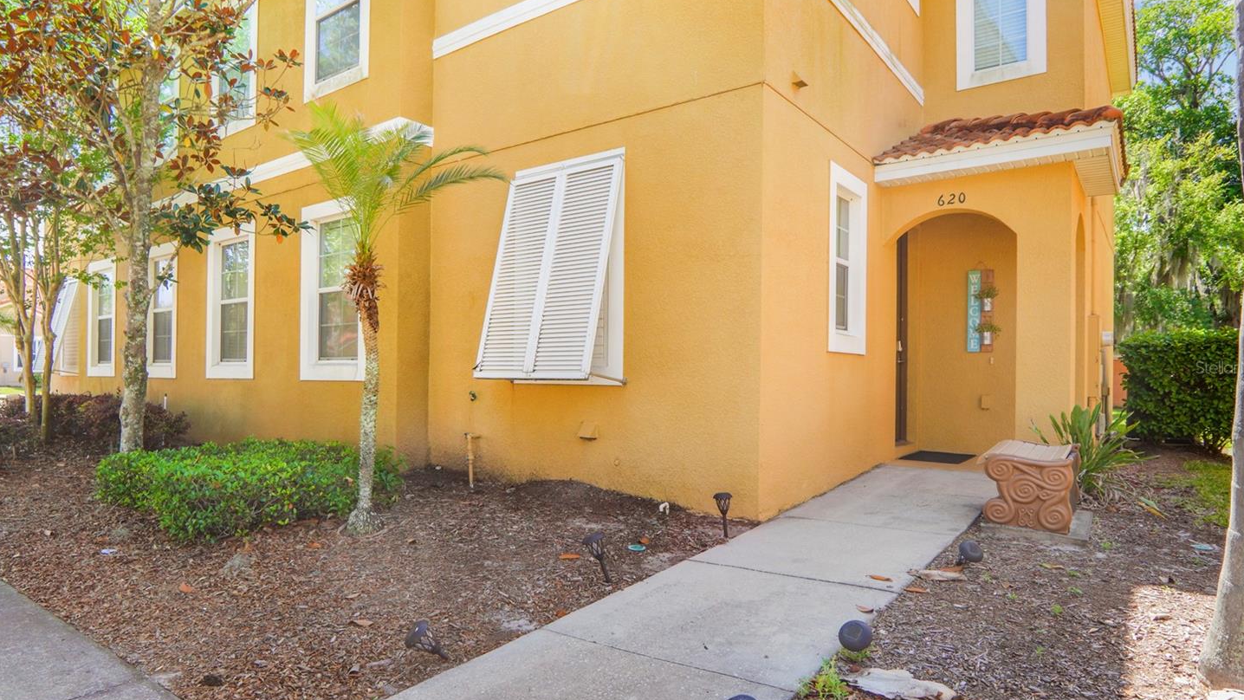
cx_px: 580
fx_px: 693
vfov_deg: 53.6
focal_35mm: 21
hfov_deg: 83.7
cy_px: 367
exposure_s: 1/250
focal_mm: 12
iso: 100
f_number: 5.6
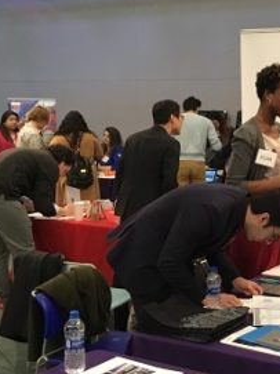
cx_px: 272
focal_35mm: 61
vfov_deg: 31.7
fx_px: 658
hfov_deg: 23.1
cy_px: 188
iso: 200
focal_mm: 3.3
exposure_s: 1/30
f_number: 2.4
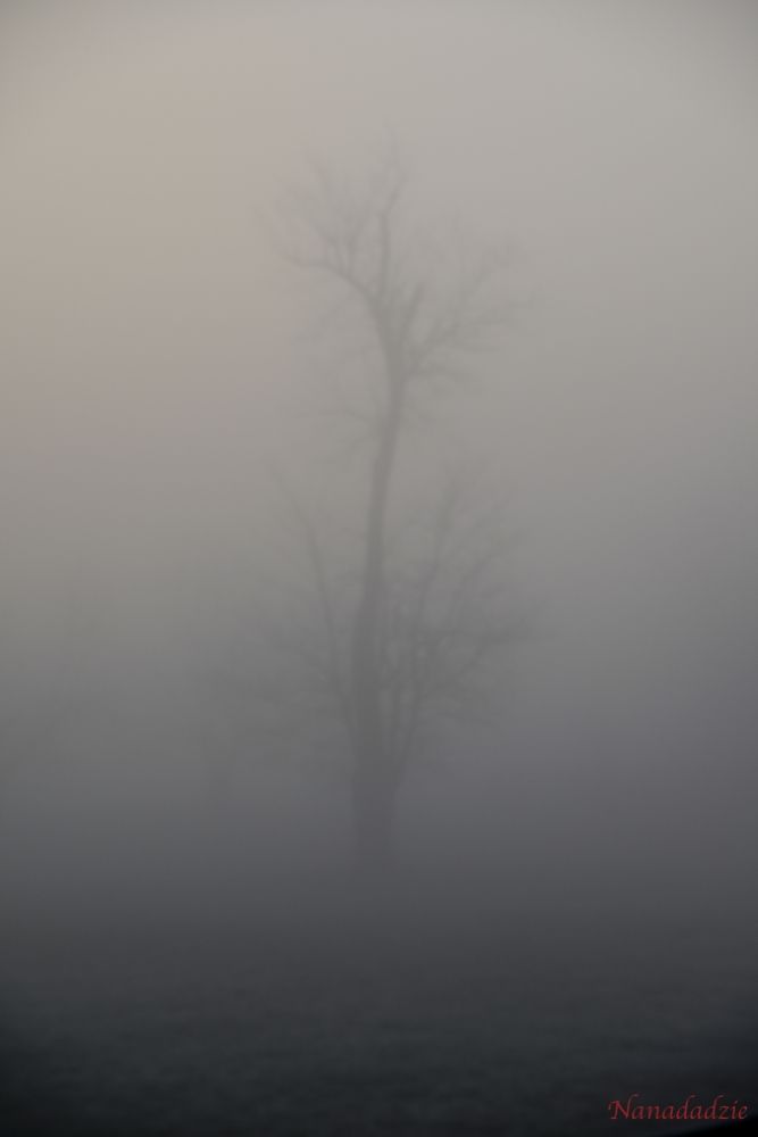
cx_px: 379
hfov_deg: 14.0
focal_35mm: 98
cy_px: 568
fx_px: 3094
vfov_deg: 20.8
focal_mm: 98
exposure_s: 1/250
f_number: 6.3
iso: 125
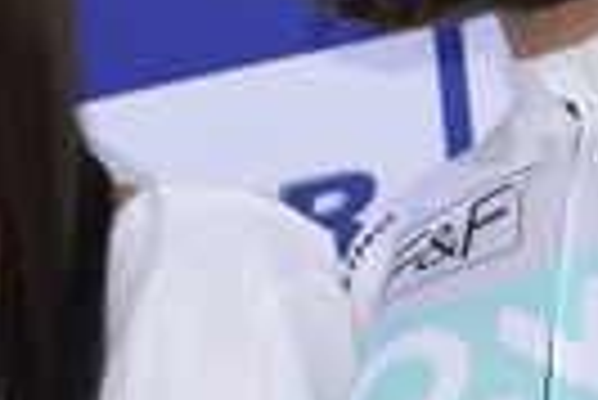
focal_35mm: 590
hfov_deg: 3.5
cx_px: 643
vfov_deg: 2.3
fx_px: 9811
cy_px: 7
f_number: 9
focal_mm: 175
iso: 200
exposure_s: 1/250
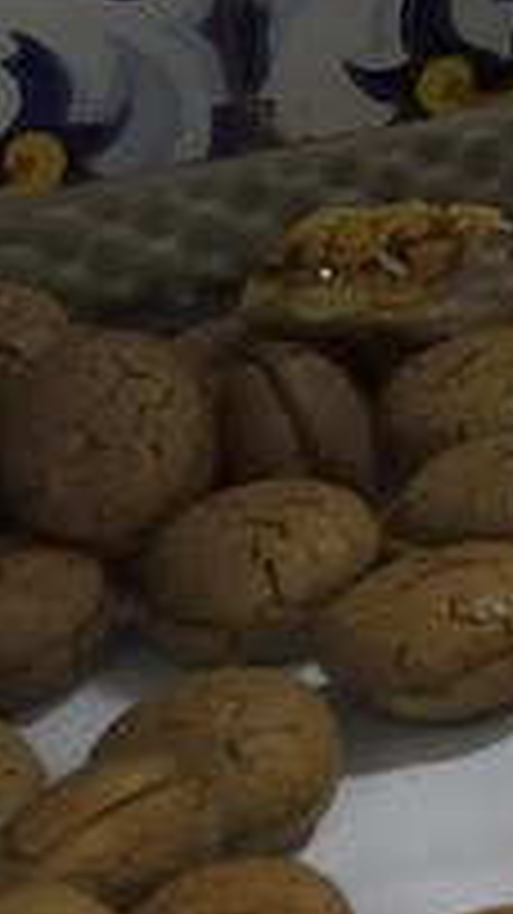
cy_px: -1405
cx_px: 2804
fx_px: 4794
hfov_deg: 4.8
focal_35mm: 198
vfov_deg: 9.5
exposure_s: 1/60
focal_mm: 24
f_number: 6.3
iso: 1600
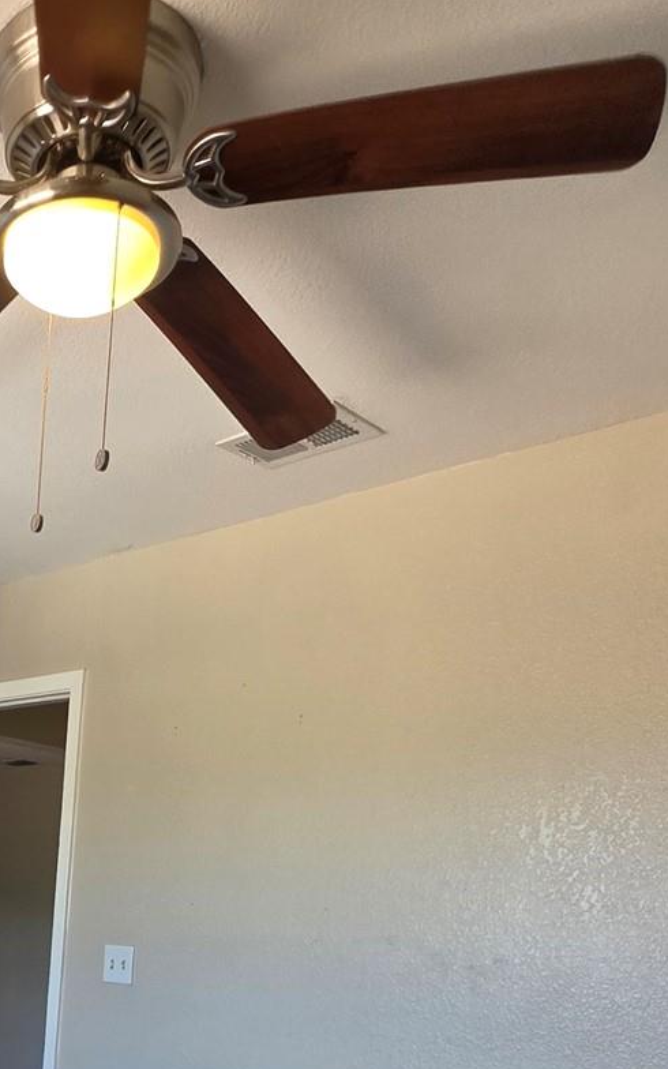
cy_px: 978
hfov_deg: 31.7
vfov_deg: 48.0
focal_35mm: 36
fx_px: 1049
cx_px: -46
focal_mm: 2.2
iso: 80
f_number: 1.9
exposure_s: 1/120
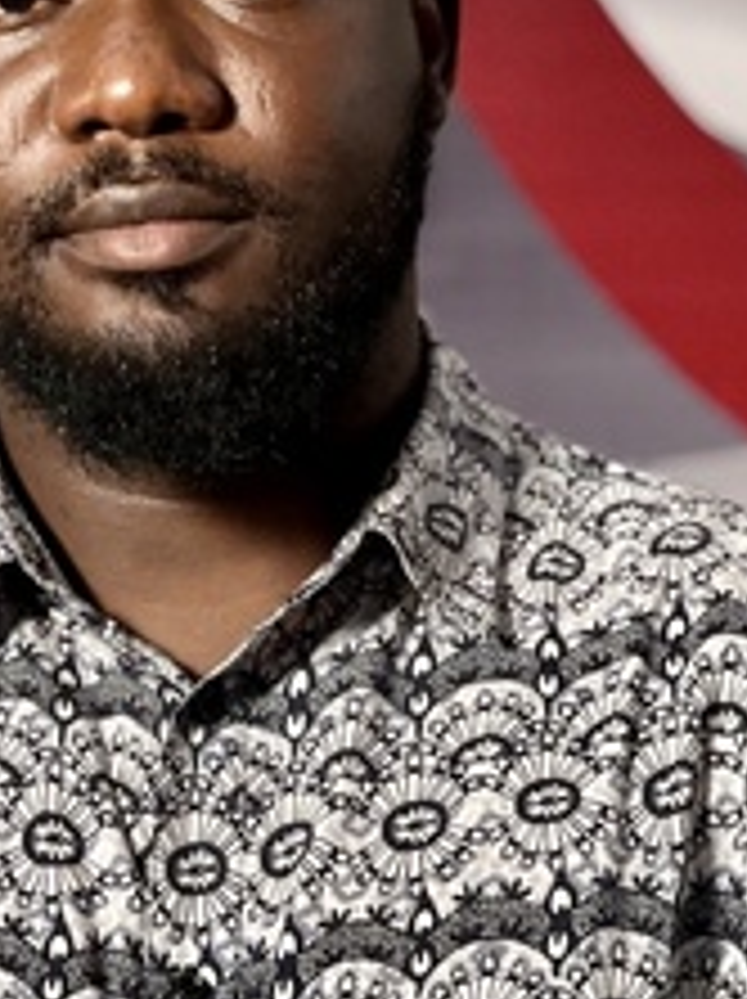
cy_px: 542
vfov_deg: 10.7
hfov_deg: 8.0
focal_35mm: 185
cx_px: 225
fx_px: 5333
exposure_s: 1/17
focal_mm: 9
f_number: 2.8
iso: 400
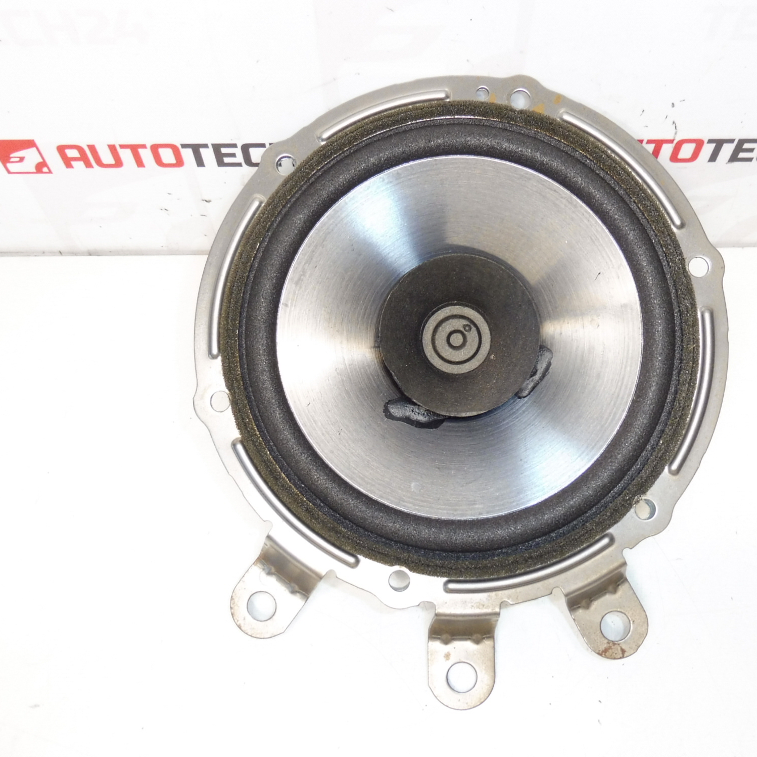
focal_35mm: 29
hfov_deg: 55.6
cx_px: 410
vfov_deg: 55.6
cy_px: 378
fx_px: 718
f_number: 3.5
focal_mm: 4.3
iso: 200
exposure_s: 1/60
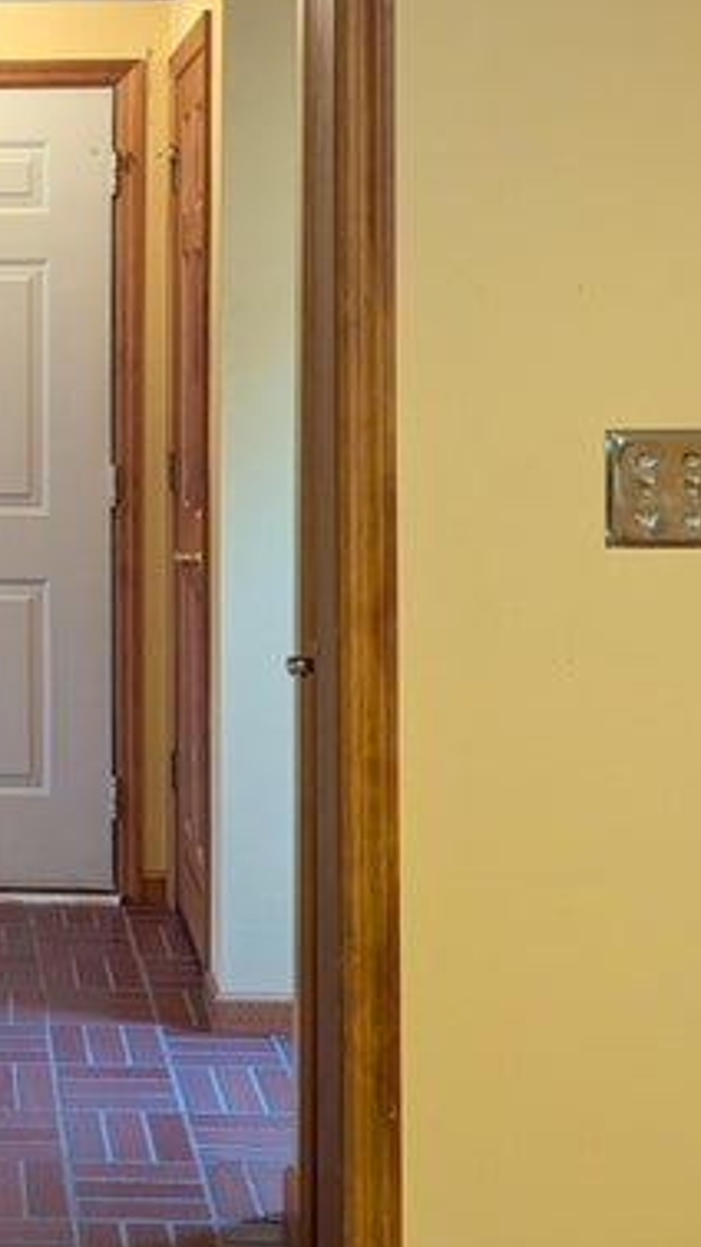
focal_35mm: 59
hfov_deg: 19.4
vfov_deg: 35.0
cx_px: -106
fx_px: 1950
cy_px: 390
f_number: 1.85
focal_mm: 6.81
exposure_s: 1/24
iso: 104
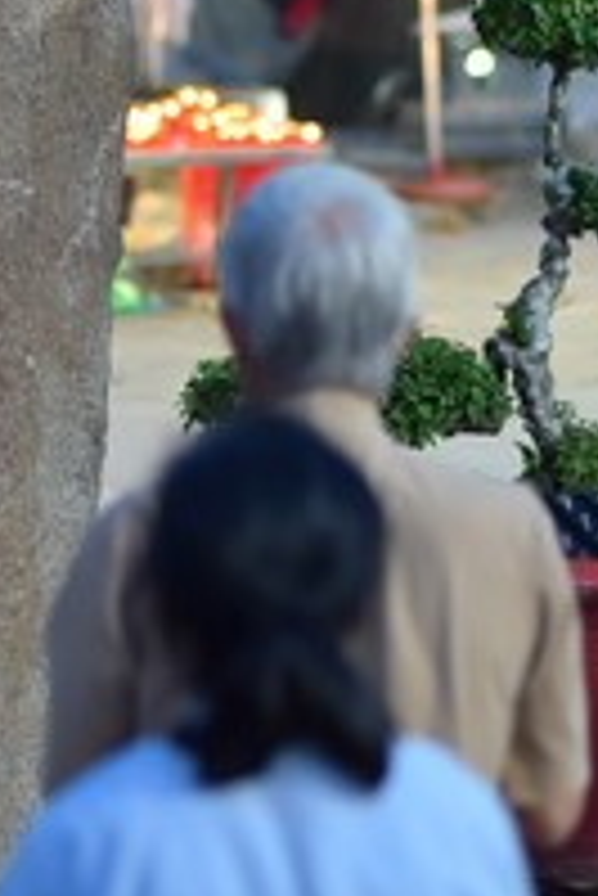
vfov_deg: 7.4
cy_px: -81
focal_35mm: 277
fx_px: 6889
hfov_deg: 5.0
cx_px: 20
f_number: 2.2
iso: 1250
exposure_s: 1/100
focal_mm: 85
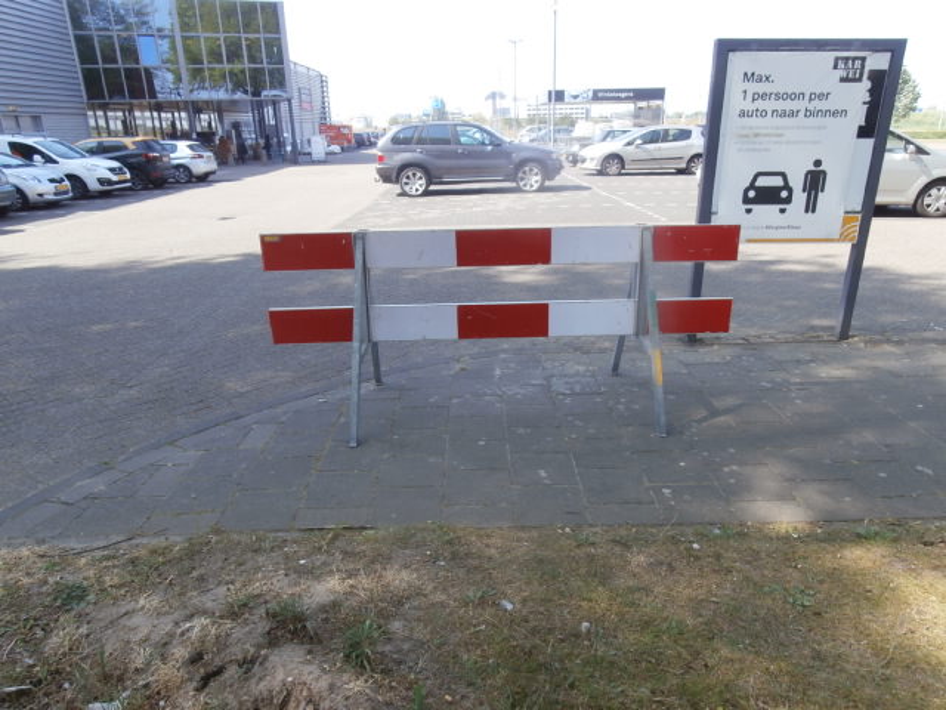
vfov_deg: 56.8
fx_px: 656
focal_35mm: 24
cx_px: 473
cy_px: 355
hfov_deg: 71.6
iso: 100
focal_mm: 4.2
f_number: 7.9
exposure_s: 1/40
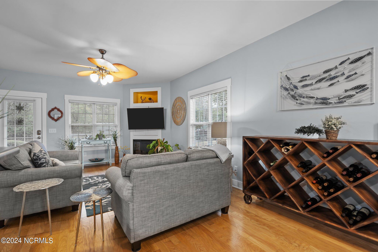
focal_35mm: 16
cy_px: 126
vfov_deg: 73.7
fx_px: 168
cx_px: 189
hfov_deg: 96.7
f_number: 4
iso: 250
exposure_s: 1/1.67
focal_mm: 16
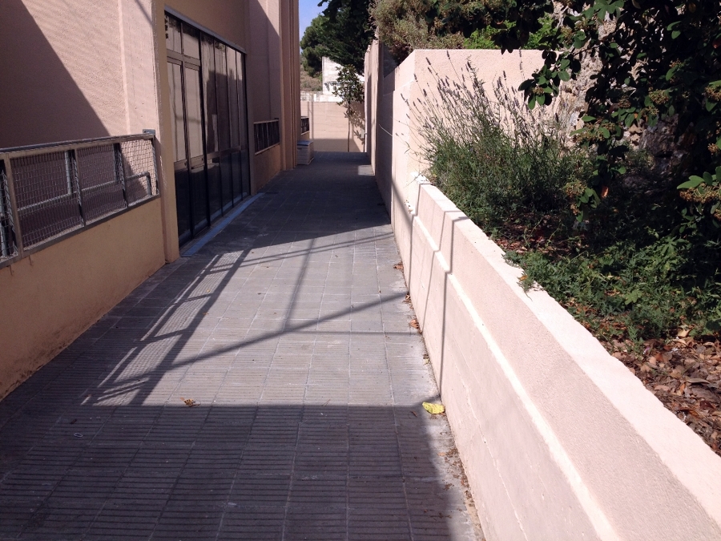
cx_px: 360
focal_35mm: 35
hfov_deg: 52.6
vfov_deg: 40.7
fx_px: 729
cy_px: 270
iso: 64
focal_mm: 4.28
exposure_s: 1/1623
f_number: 2.4
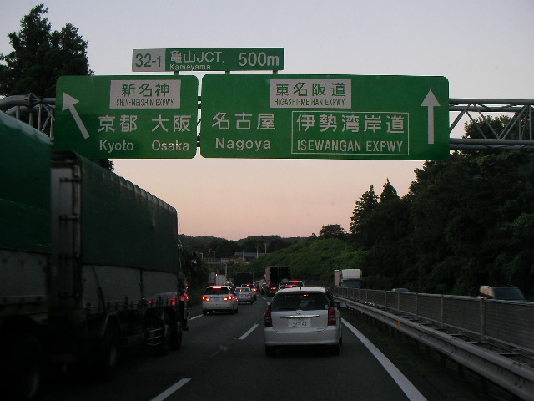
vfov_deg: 28.0
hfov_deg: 36.8
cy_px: 200
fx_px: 802
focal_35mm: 52
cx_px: 267
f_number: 3.6
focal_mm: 8.7
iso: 50
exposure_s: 1/40.1
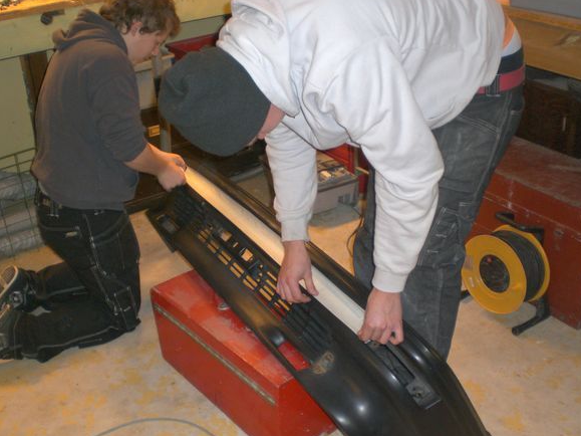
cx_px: 271
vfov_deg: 34.3
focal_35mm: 42
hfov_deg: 44.8
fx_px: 705
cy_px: 231
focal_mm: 6.3
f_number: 3.1
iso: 200
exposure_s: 1/60
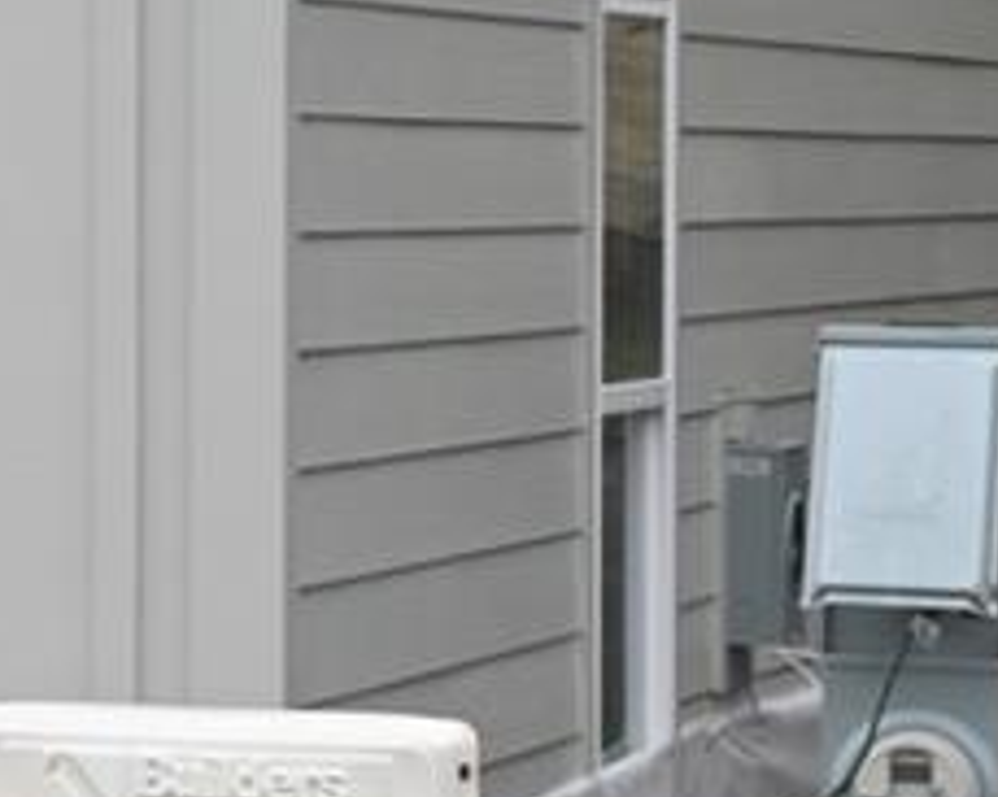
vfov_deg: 4.9
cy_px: -555
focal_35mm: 315
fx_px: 9306
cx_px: -1909
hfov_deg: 5.8
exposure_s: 1/250
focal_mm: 25
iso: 200
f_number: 5.6
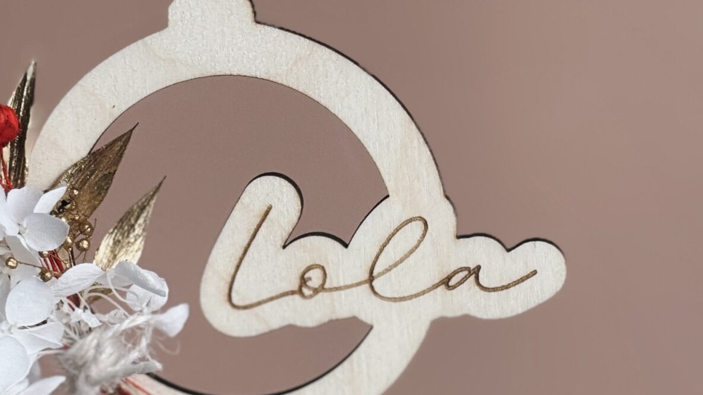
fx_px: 2106
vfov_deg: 10.5
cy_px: 489
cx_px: 237
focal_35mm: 113
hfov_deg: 18.9
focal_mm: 6.76
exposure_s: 1/102
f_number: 1.78
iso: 100
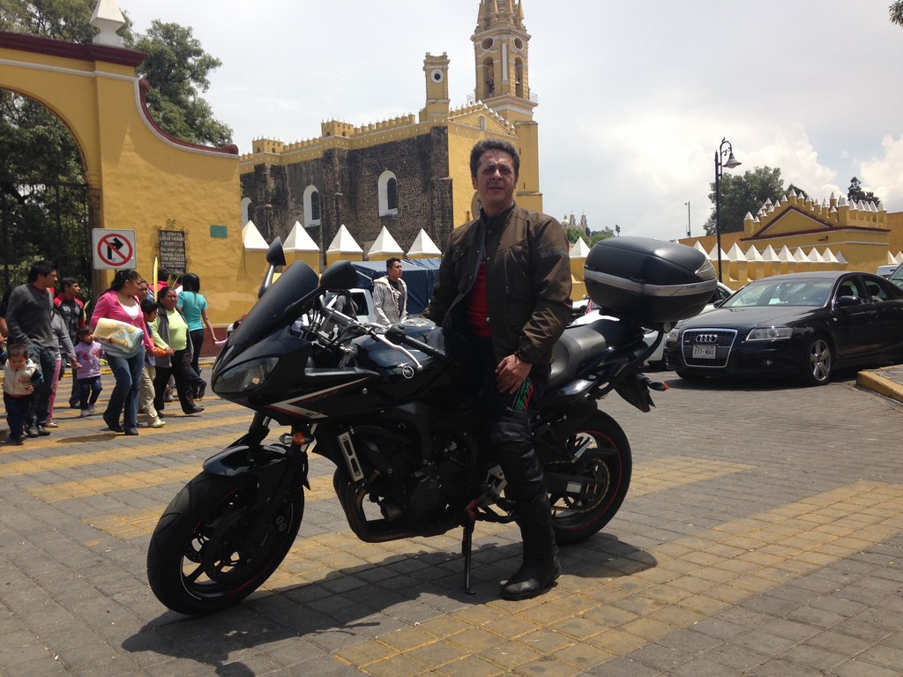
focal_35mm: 33
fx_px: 861
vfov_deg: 42.9
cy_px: 338
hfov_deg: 55.4
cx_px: 452
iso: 50
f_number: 2.4
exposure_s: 1/1642
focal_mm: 4.12
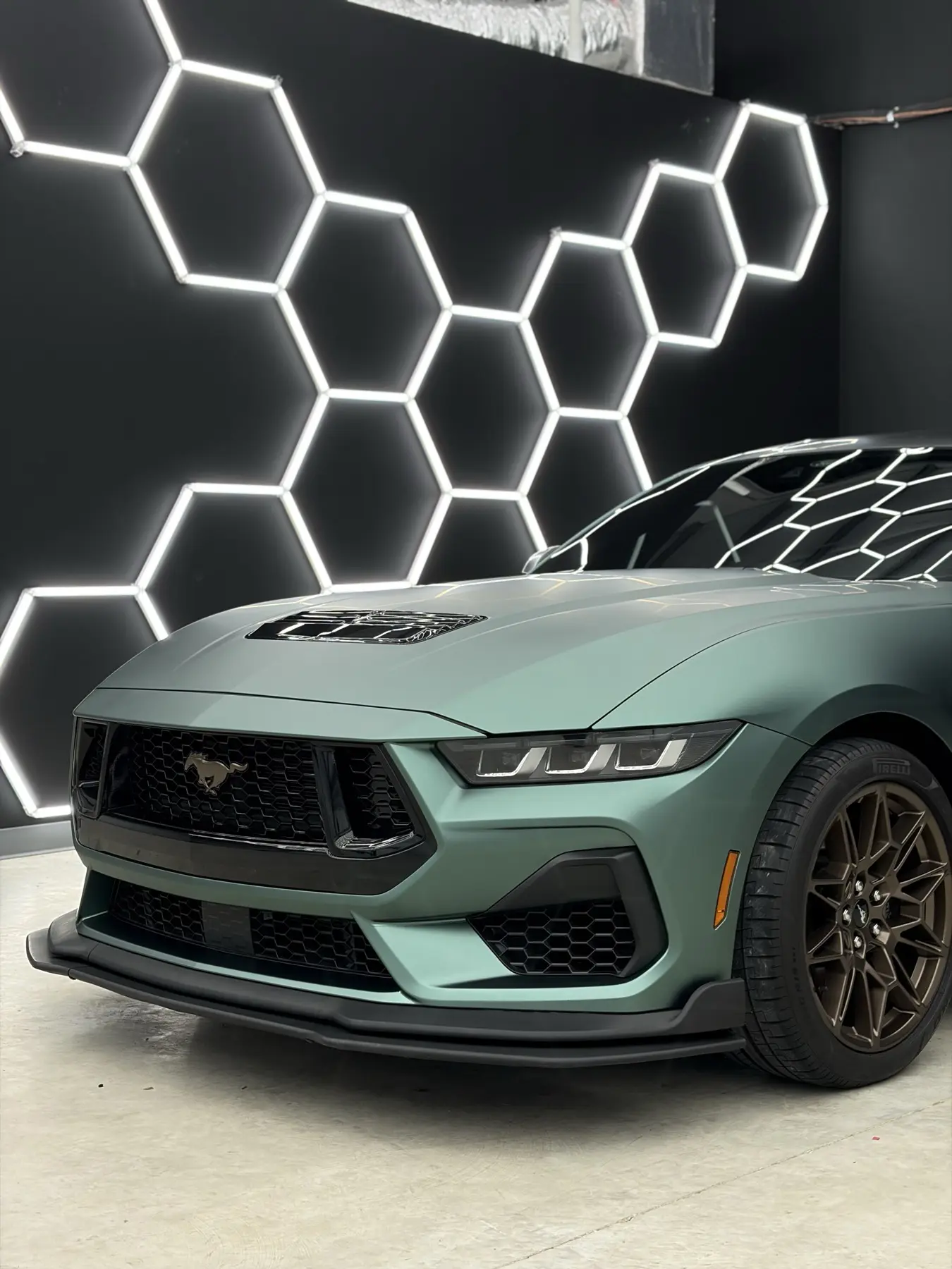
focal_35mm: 52
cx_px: 476
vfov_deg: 36.8
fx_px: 1907
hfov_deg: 28.0
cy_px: 634
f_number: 1.6
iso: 64
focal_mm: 5.96
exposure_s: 1/213
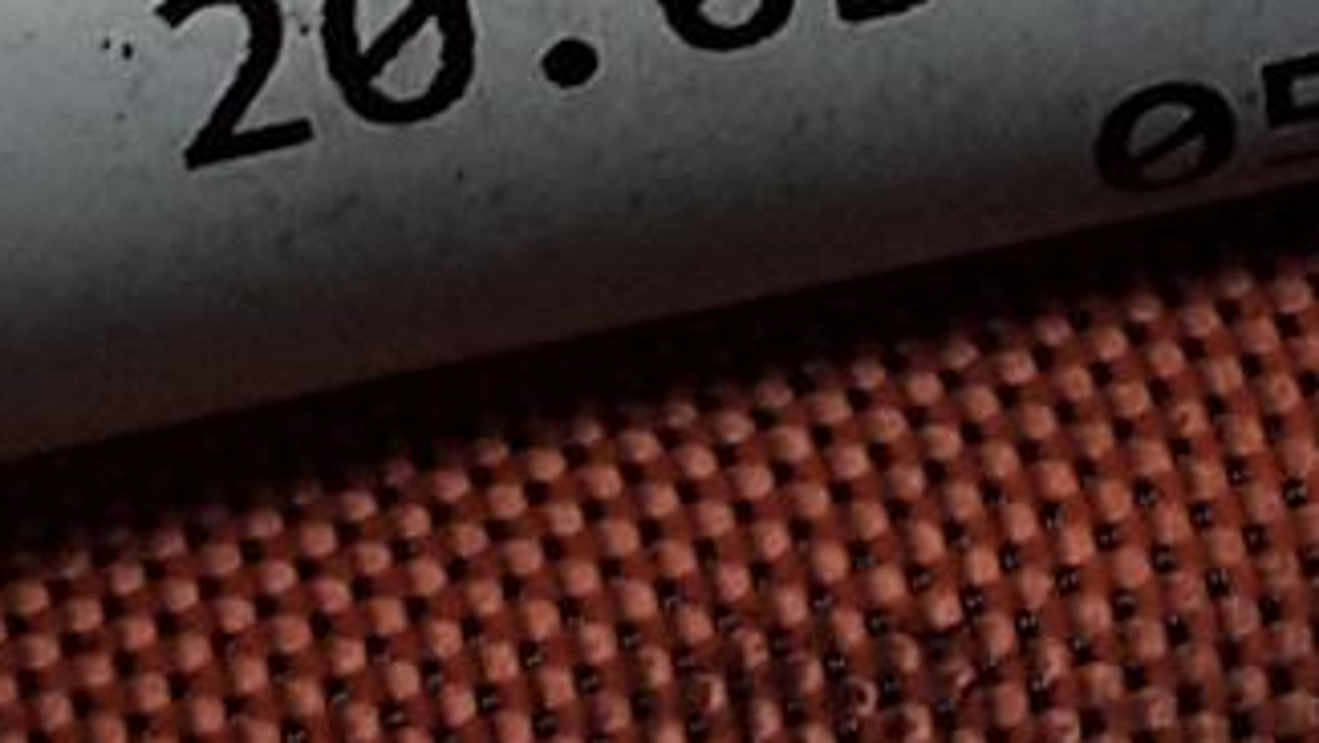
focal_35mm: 192
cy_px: -861
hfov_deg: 11.2
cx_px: 1144
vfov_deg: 6.1
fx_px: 6717
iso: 40
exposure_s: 1/132
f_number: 1.9
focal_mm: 2.91
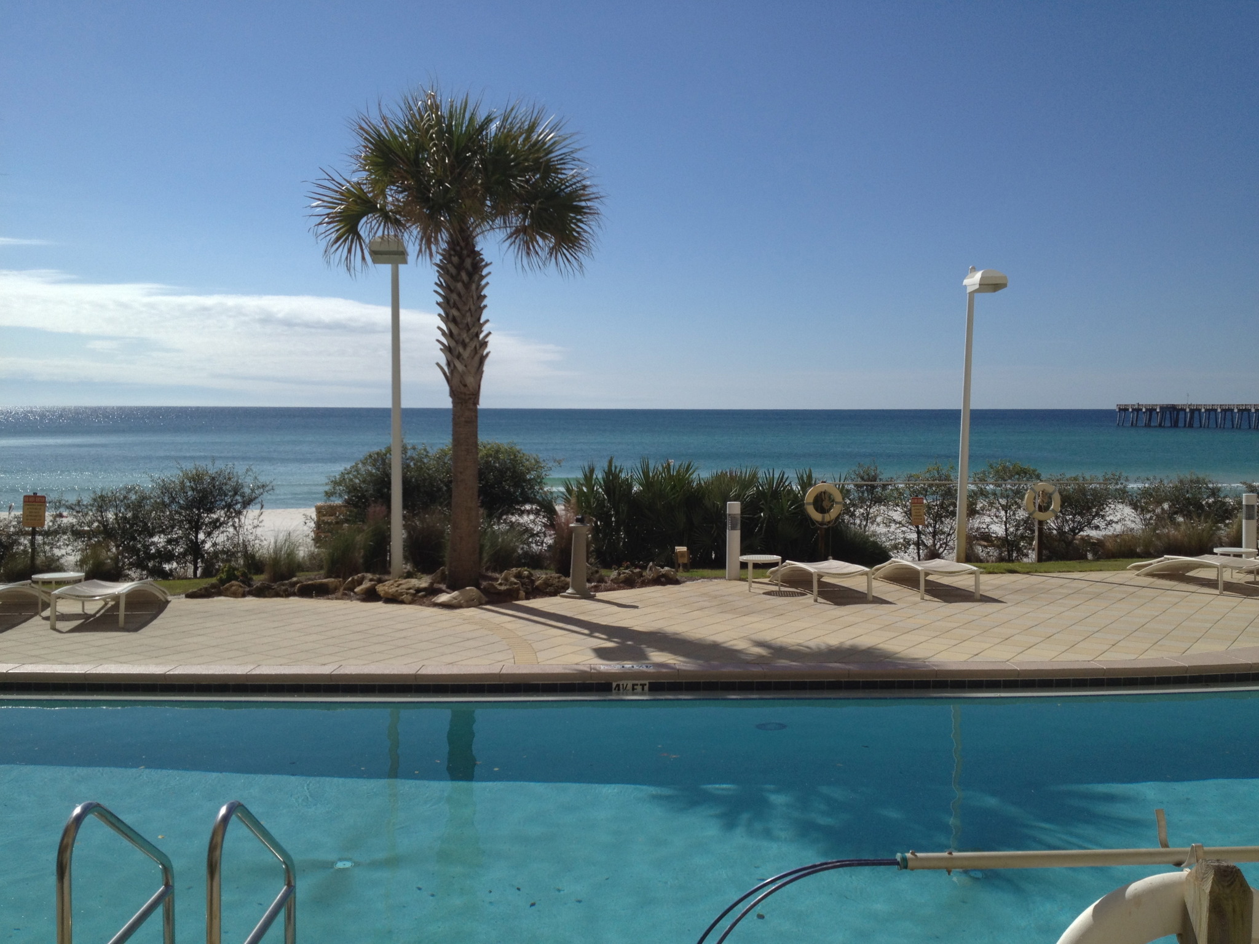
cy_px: 472
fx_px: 1273
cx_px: 630
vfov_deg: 40.7
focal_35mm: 35
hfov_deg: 52.6
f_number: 2.4
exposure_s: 1/3460
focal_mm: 4.28
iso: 50
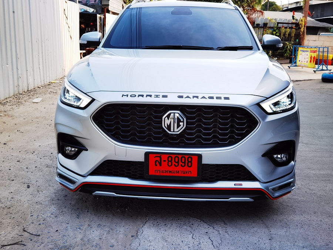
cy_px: 125
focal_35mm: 37
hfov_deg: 50.1
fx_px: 356
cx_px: 166
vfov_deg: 38.7
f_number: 1.9
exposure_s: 1/475
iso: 50
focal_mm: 6.71
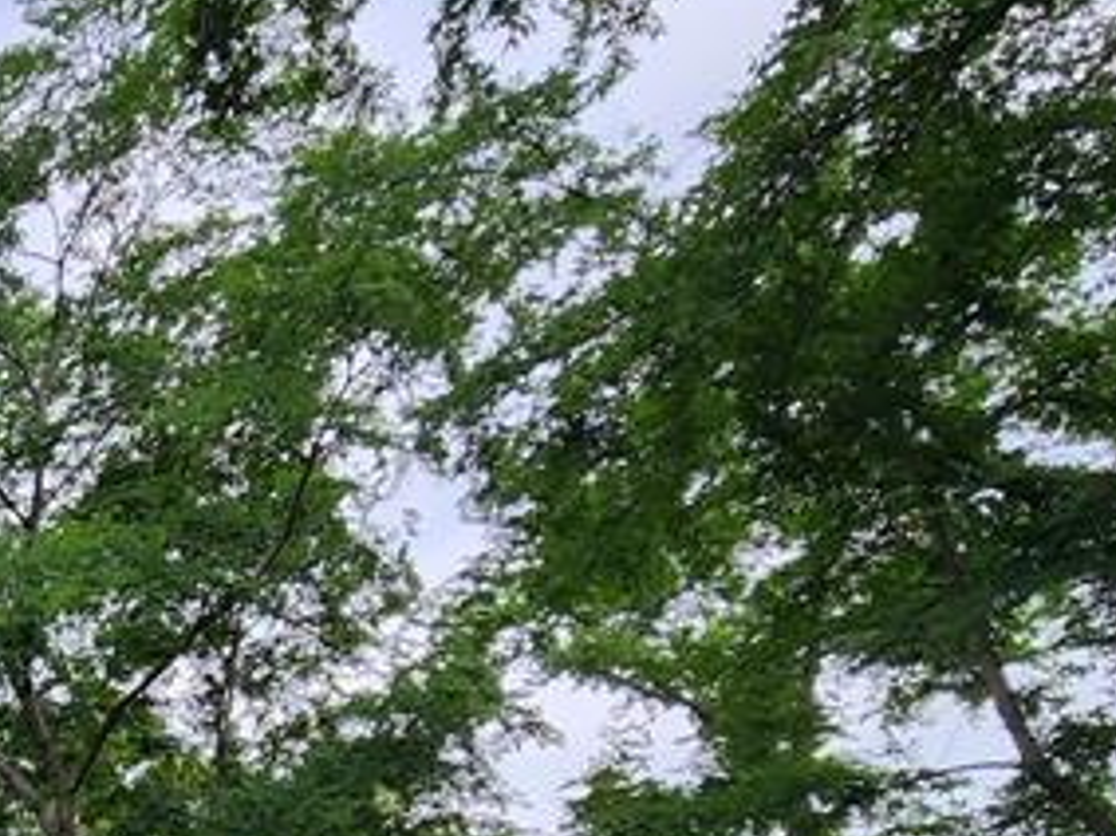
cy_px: 1144
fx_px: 1515
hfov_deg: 28.1
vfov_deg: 25.6
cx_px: -528
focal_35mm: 47
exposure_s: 1/244
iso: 50
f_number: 2.2
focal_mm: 2.2
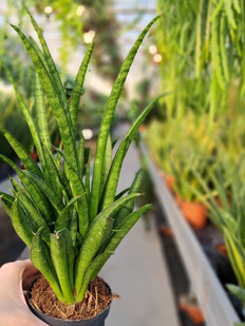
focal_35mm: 35
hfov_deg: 40.1
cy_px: 138
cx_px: 78
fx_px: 330
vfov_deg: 52.4
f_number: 1.8
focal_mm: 5.23
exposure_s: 1/100
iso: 50
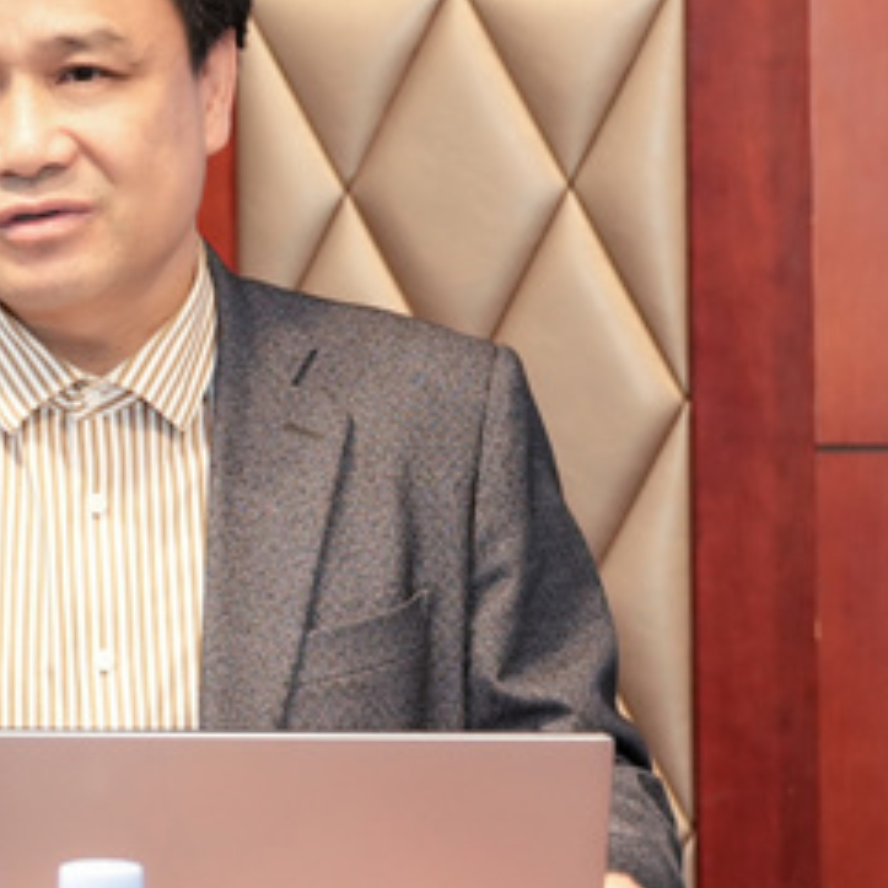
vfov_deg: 17.2
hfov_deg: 17.1
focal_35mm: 101
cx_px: 166
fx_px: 2931
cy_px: 468
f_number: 4
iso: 1000
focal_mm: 41
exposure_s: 1/125
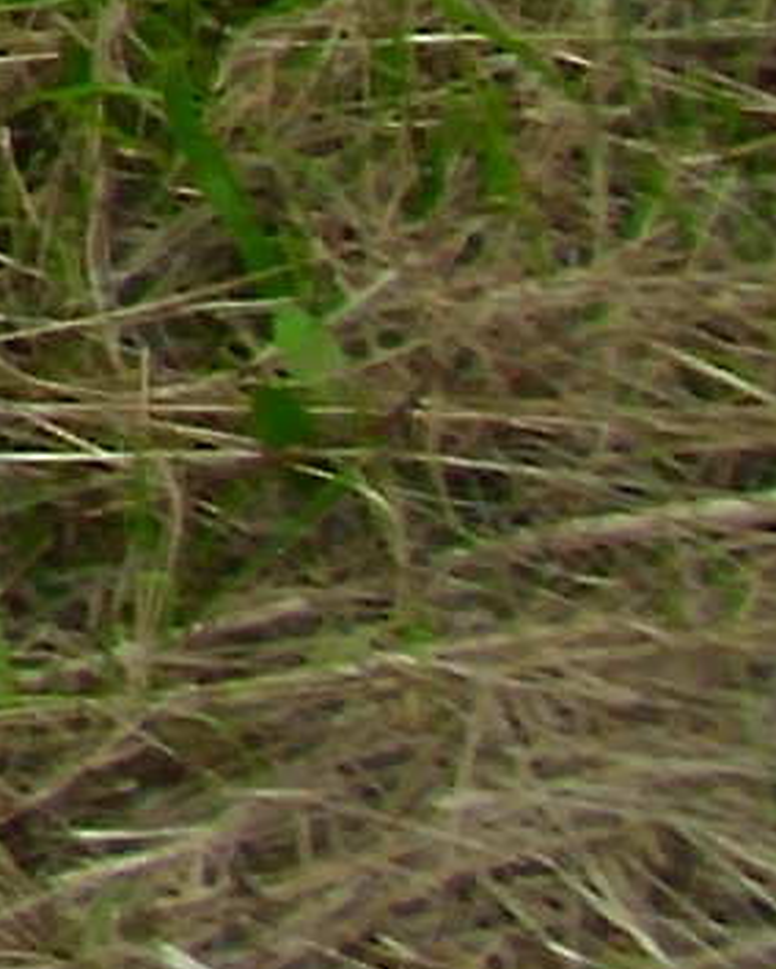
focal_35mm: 354
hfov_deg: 3.9
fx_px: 10154
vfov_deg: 5.0
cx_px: -3266
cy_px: -2472
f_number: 3
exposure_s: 1/346
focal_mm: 6.2
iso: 50
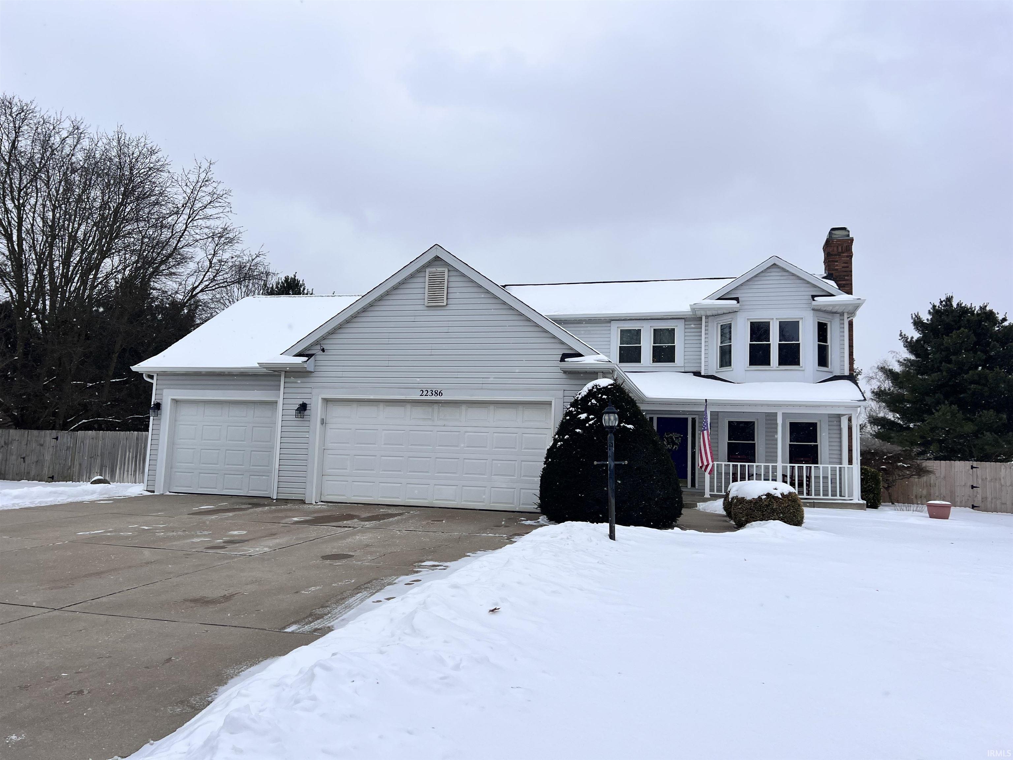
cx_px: 506
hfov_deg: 67.3
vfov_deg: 53.1
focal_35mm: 26
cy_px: 380
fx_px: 761
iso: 50
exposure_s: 1/2695
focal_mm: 5.7
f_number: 1.5
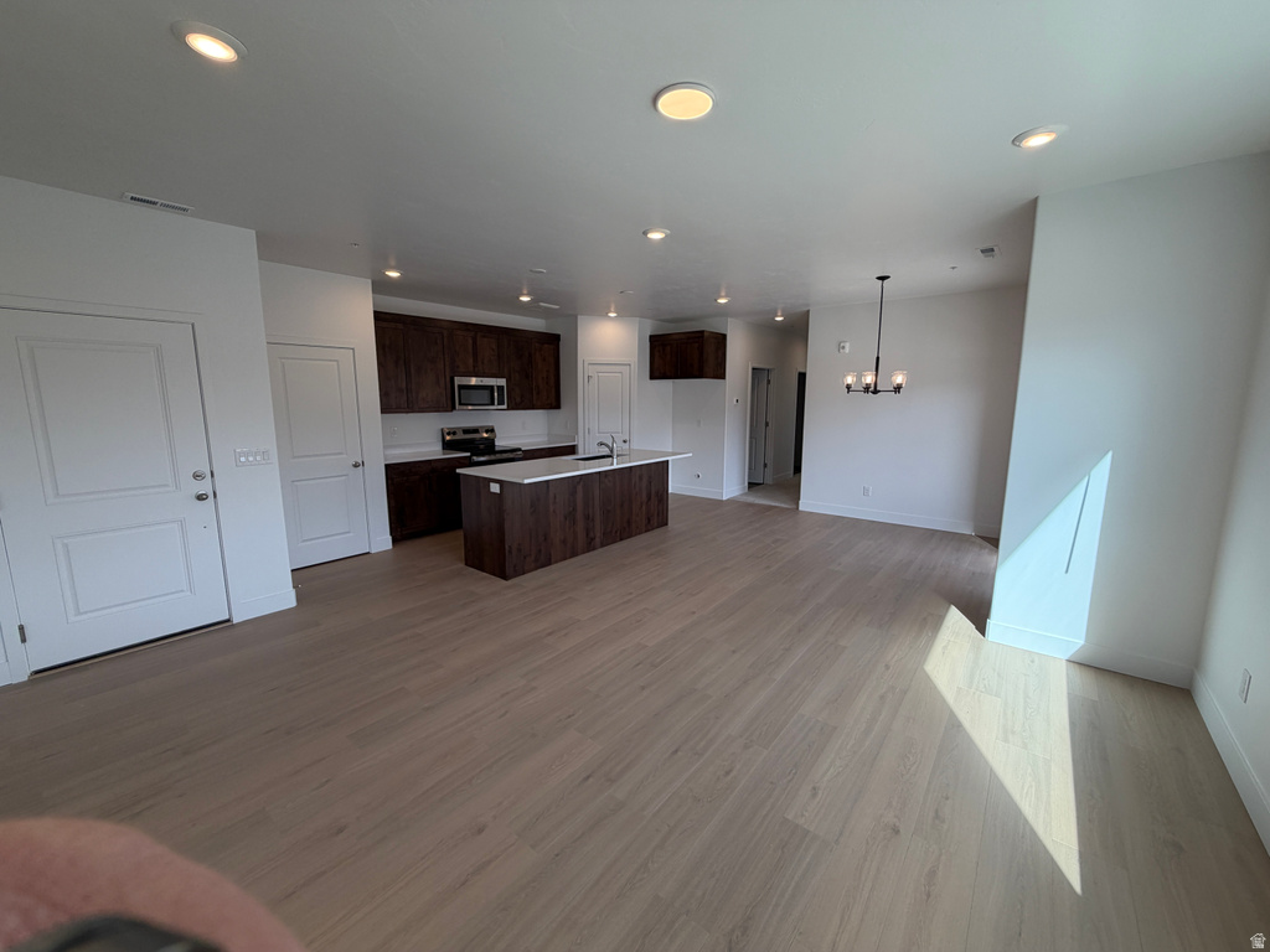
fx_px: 514
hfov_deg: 102.1
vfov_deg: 85.7
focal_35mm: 14
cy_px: 476
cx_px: 635
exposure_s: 1/203
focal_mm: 2.22
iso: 50
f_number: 2.2
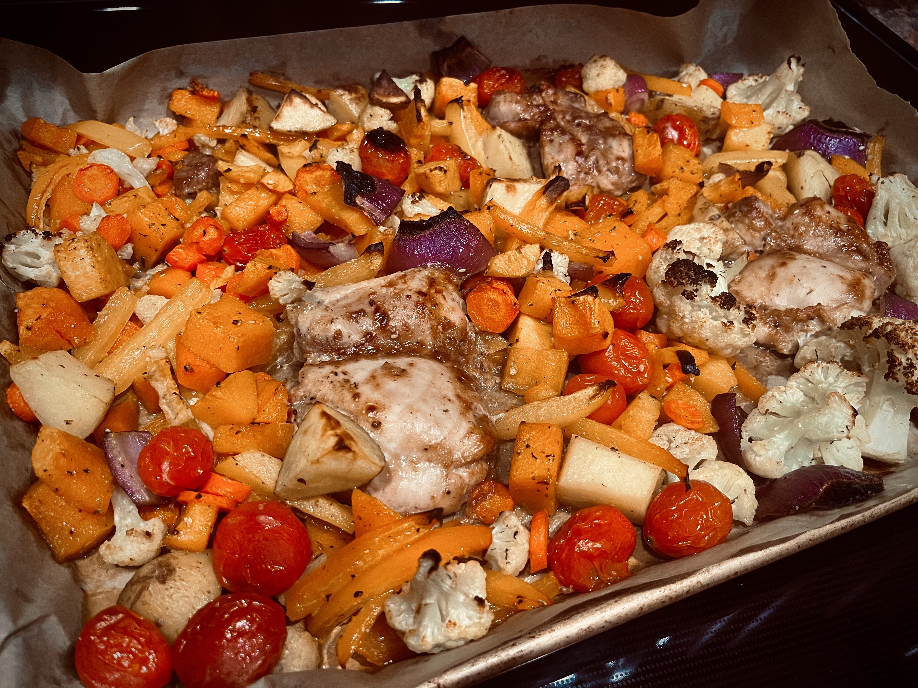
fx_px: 690
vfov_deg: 53.1
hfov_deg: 67.3
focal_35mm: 26
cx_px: 459
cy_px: 344
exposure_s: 1/60
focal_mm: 5.1
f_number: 1.6
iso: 320
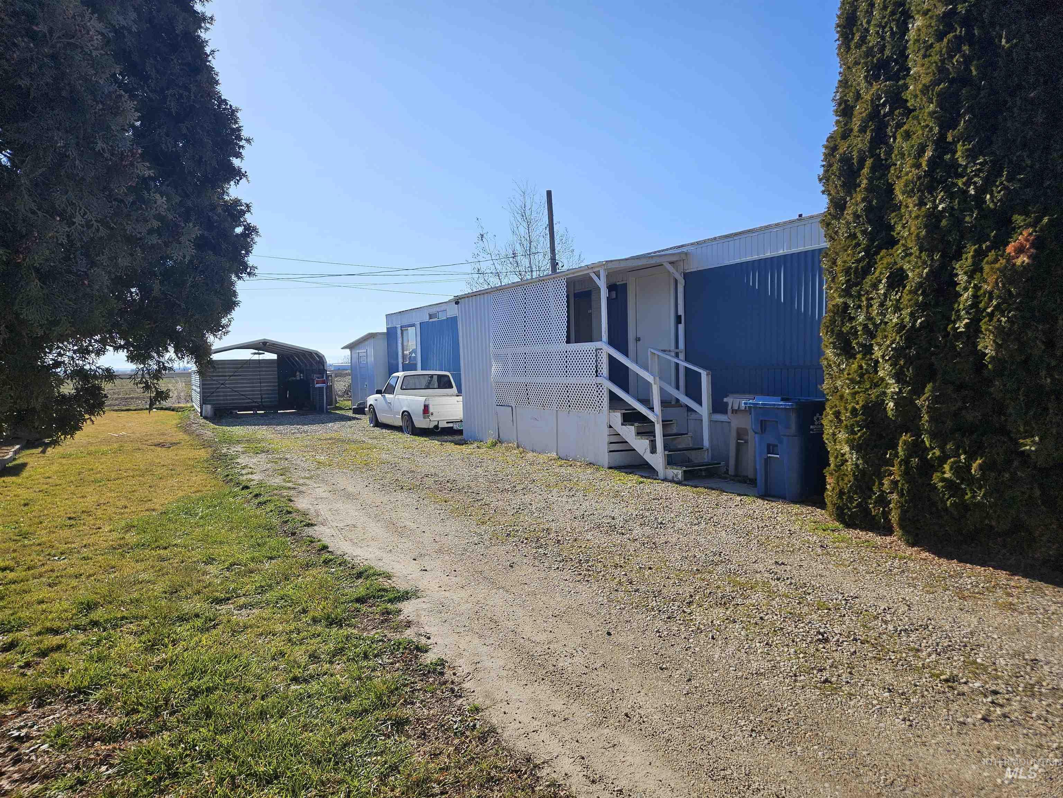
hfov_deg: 73.9
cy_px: 399
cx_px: 532
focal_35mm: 23
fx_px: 706
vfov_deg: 58.9
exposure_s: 1/2246
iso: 25
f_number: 1.8
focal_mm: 5.4
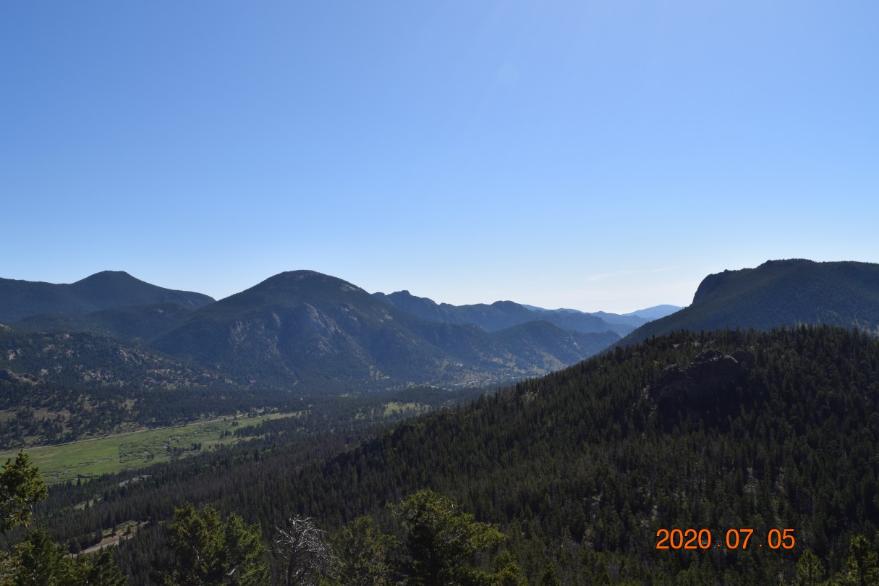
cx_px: 399
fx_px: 732
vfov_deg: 43.5
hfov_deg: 61.8
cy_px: 263
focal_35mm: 30
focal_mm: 18
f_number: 10
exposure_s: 1/400
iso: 200
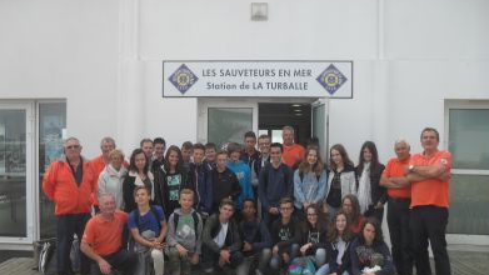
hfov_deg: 51.6
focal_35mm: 39
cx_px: 249
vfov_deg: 30.3
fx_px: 506
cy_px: 170
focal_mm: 6.2
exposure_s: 1/125
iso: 100
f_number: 8.9
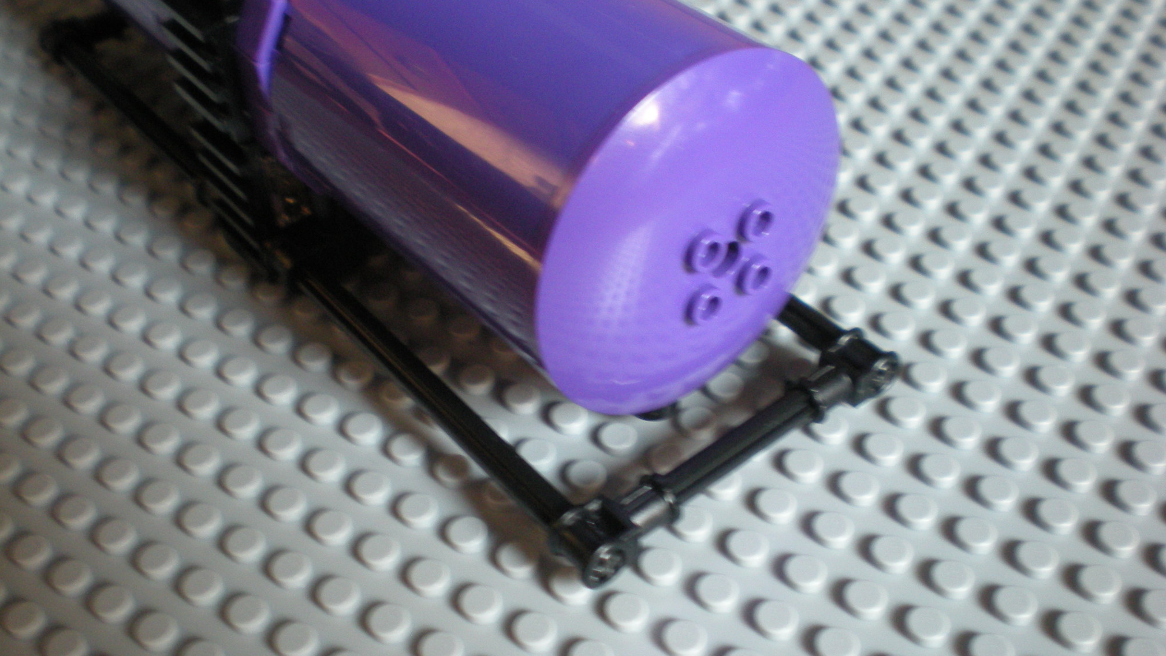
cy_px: 299
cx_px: 584
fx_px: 1299
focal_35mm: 42
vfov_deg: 28.3
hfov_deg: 48.4
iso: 200
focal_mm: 6.3
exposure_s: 1/17.4
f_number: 3.1
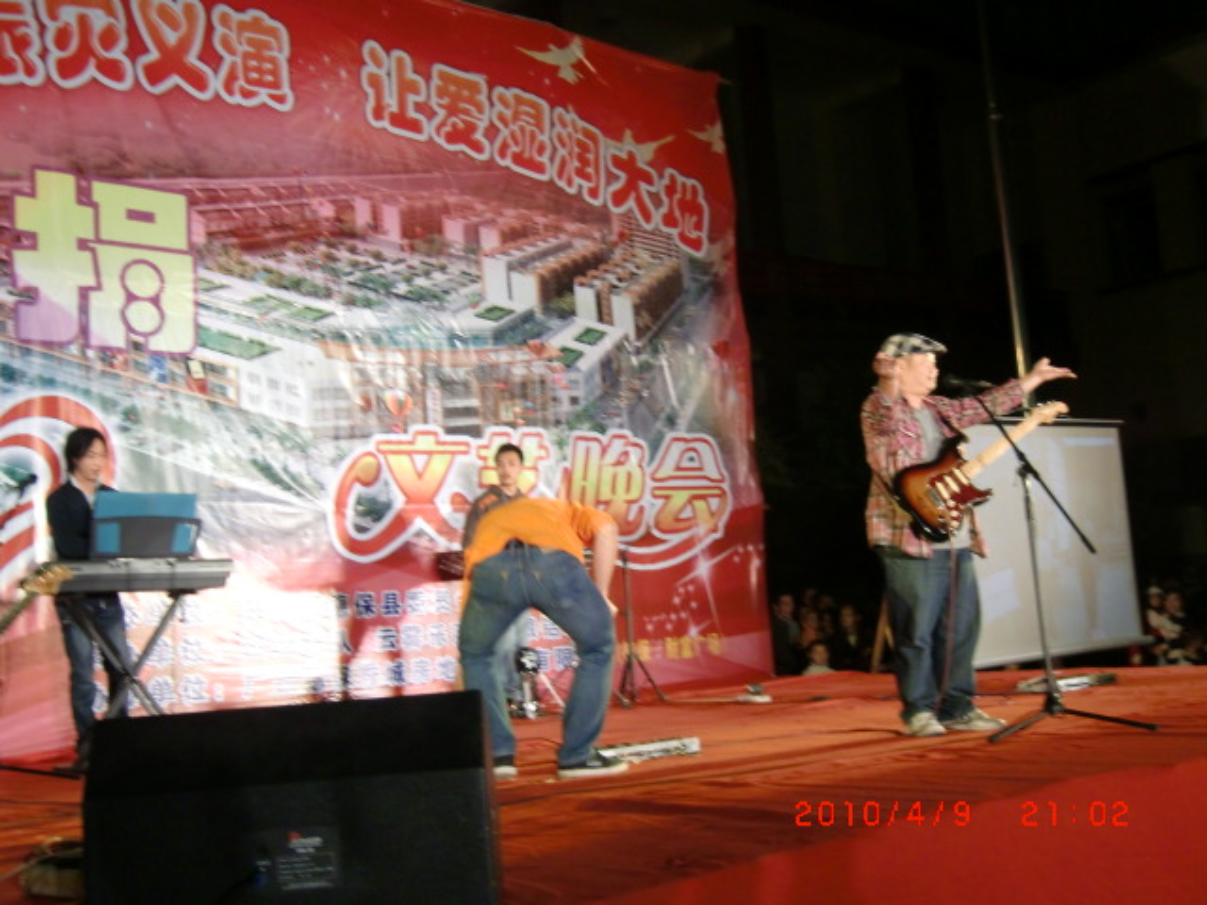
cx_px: 604
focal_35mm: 40
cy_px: 452
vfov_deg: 36.0
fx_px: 1395
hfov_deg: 46.8
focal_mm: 7.1
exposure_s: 1/60
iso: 200
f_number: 3.8
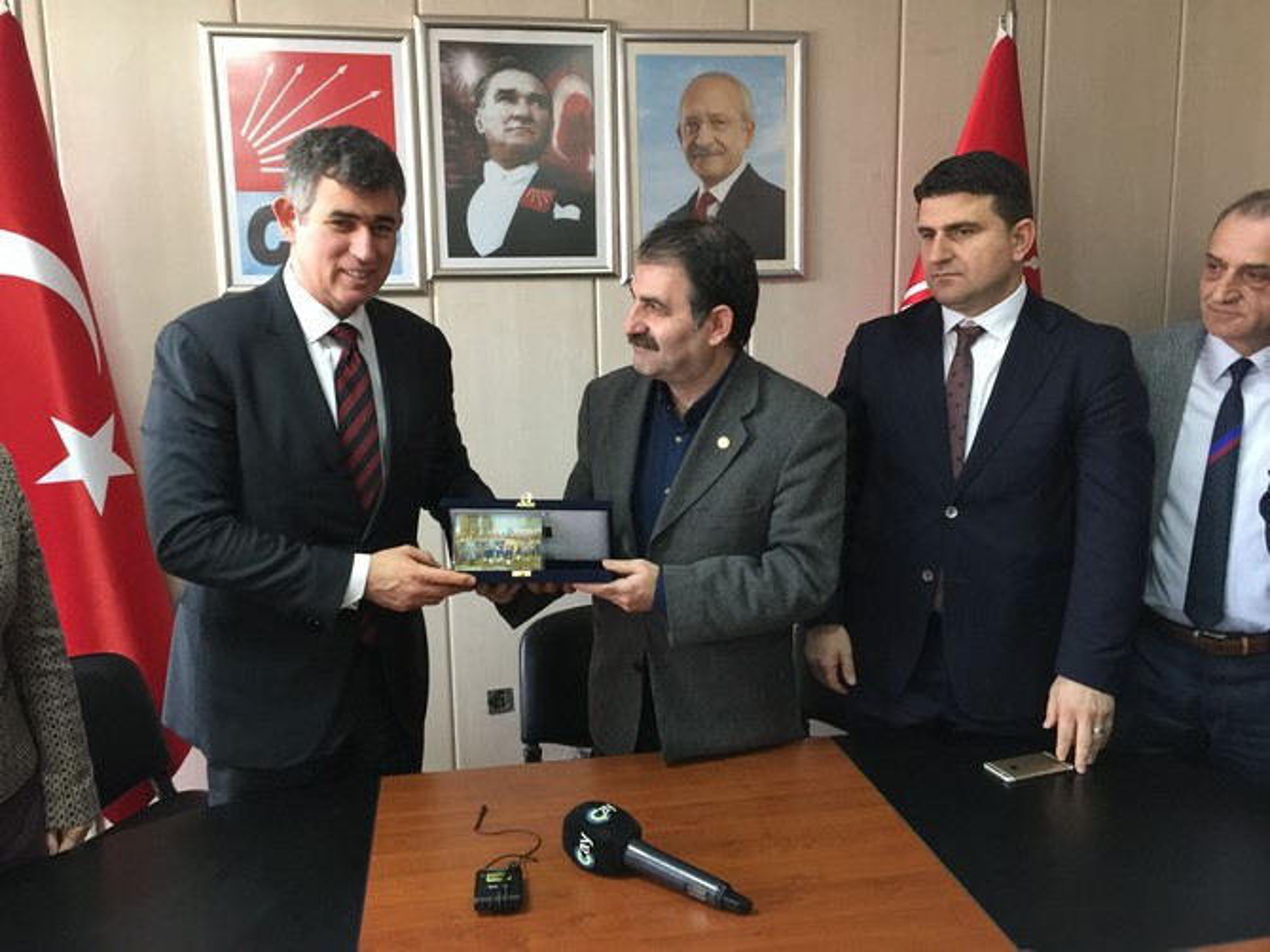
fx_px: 1064
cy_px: 476
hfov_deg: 61.7
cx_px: 635
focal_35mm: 29
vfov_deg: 48.2
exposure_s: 1/17
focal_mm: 4.15
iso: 125
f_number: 2.2
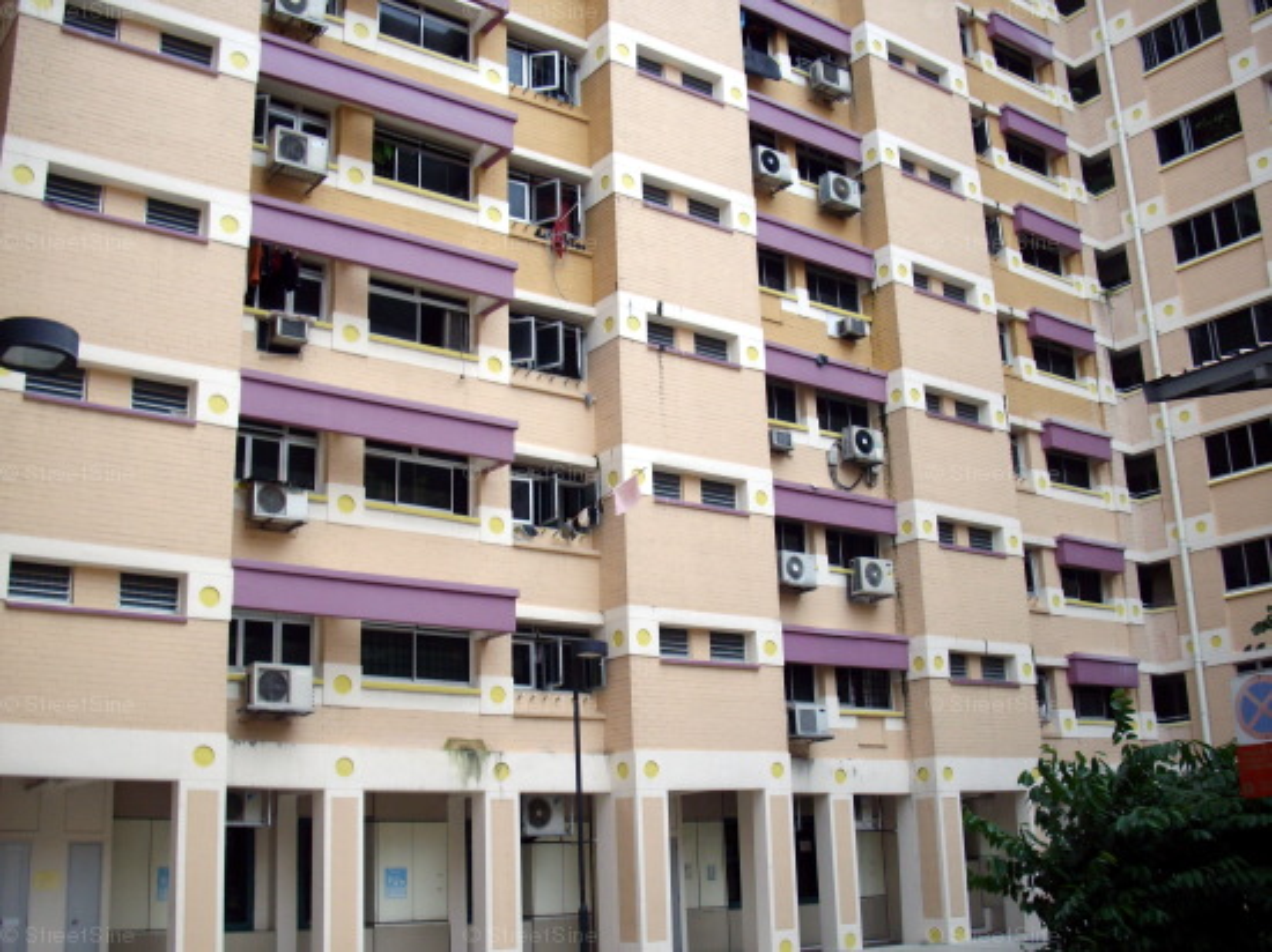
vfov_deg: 38.6
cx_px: 636
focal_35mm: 37
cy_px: 476
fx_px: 1359
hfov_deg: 50.2
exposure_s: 1/250
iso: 80
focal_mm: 6.2
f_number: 2.8
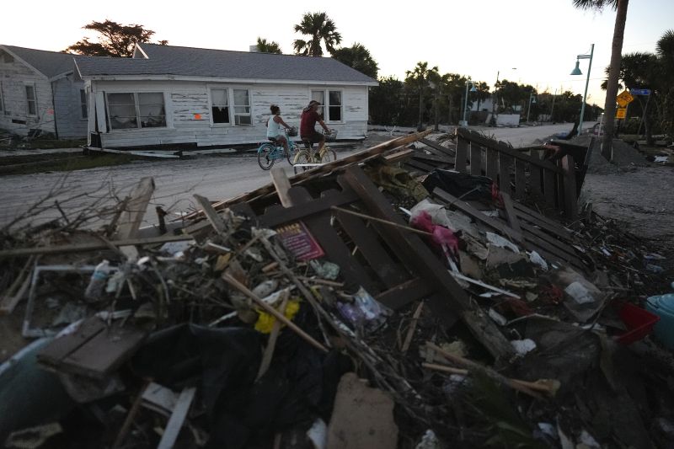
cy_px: 224
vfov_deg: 53.1
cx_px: 337
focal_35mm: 24
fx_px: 449
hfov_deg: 73.8
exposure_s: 1/160
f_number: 1.4
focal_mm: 24
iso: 5000
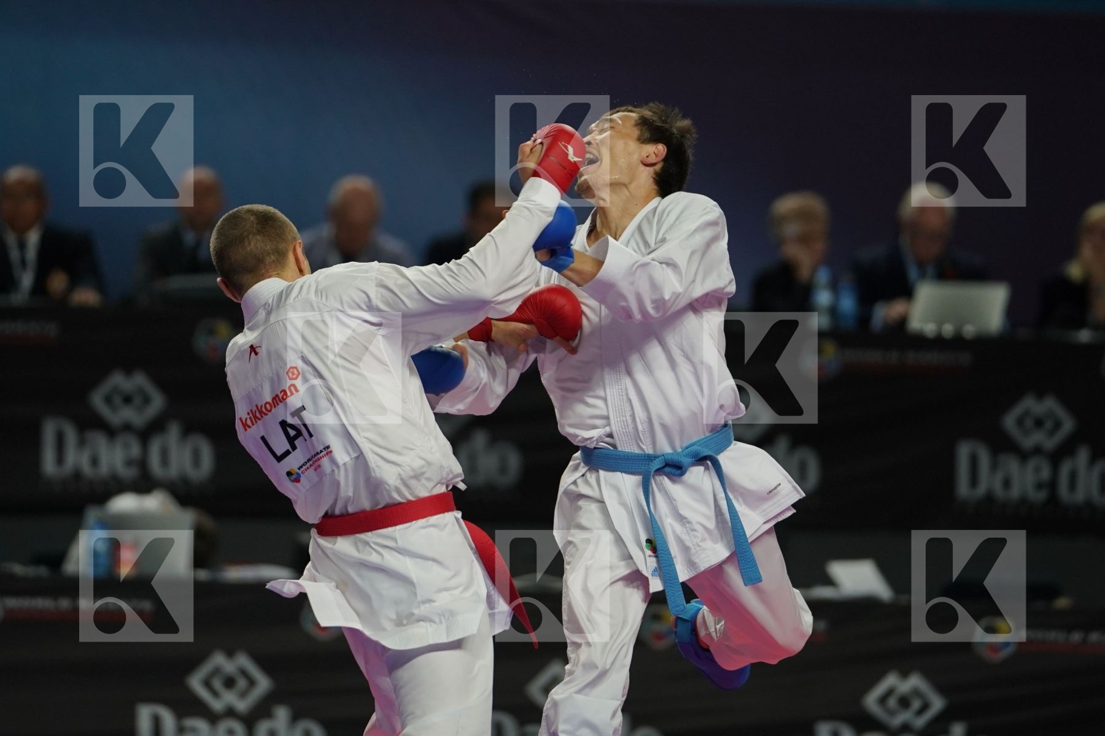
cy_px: 368
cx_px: 552
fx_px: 9208
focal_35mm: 300
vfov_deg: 4.6
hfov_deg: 6.9
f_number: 2.8
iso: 1000
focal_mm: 200
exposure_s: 1/1000
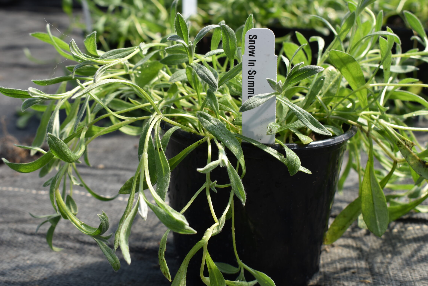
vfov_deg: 26.5
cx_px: 226
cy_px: 141
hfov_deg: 38.9
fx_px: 606
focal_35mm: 51
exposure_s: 1/250
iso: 110
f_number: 8
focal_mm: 30
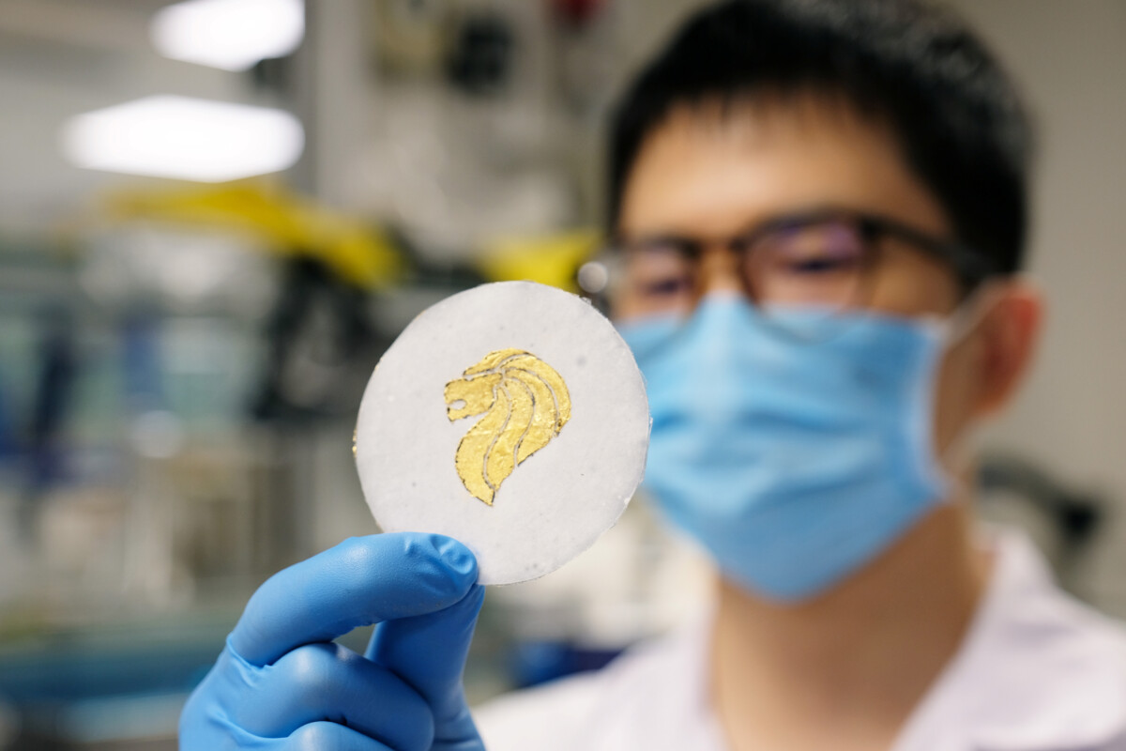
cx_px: 563
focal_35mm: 55
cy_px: 376
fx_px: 1720
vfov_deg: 24.6
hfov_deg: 36.2
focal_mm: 36.5
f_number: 2.8
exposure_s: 1/120
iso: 400
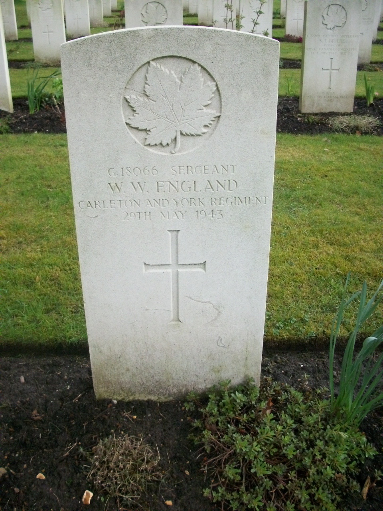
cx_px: 192
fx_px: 516
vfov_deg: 52.6
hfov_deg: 40.7
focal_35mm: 35
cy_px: 256
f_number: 3.1
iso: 314
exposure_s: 1/500
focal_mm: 6.3
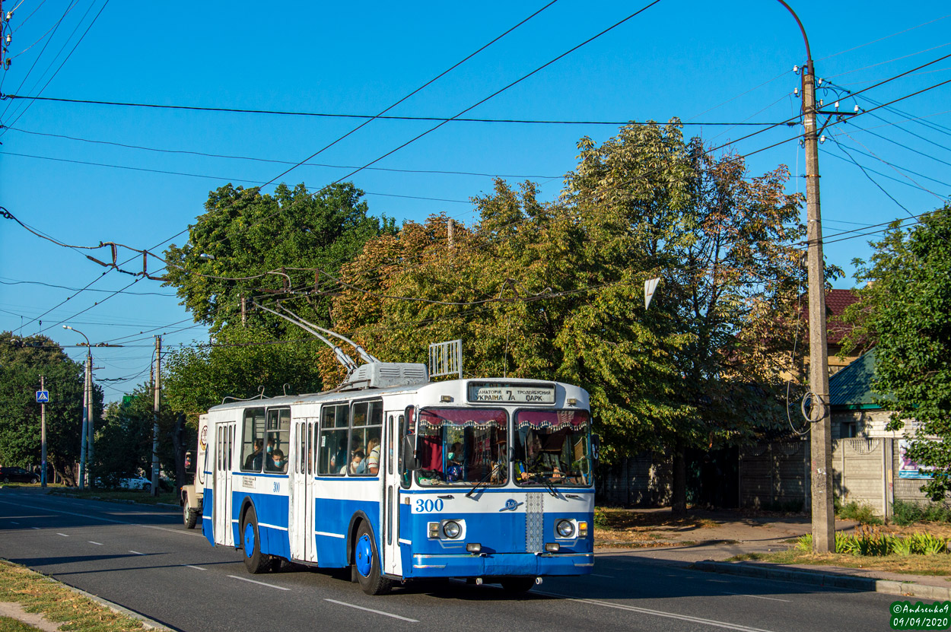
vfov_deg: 22.6
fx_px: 1584
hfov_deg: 33.4
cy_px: 316
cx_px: 476
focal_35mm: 60
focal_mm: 40
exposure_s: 1/640
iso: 100
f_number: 9
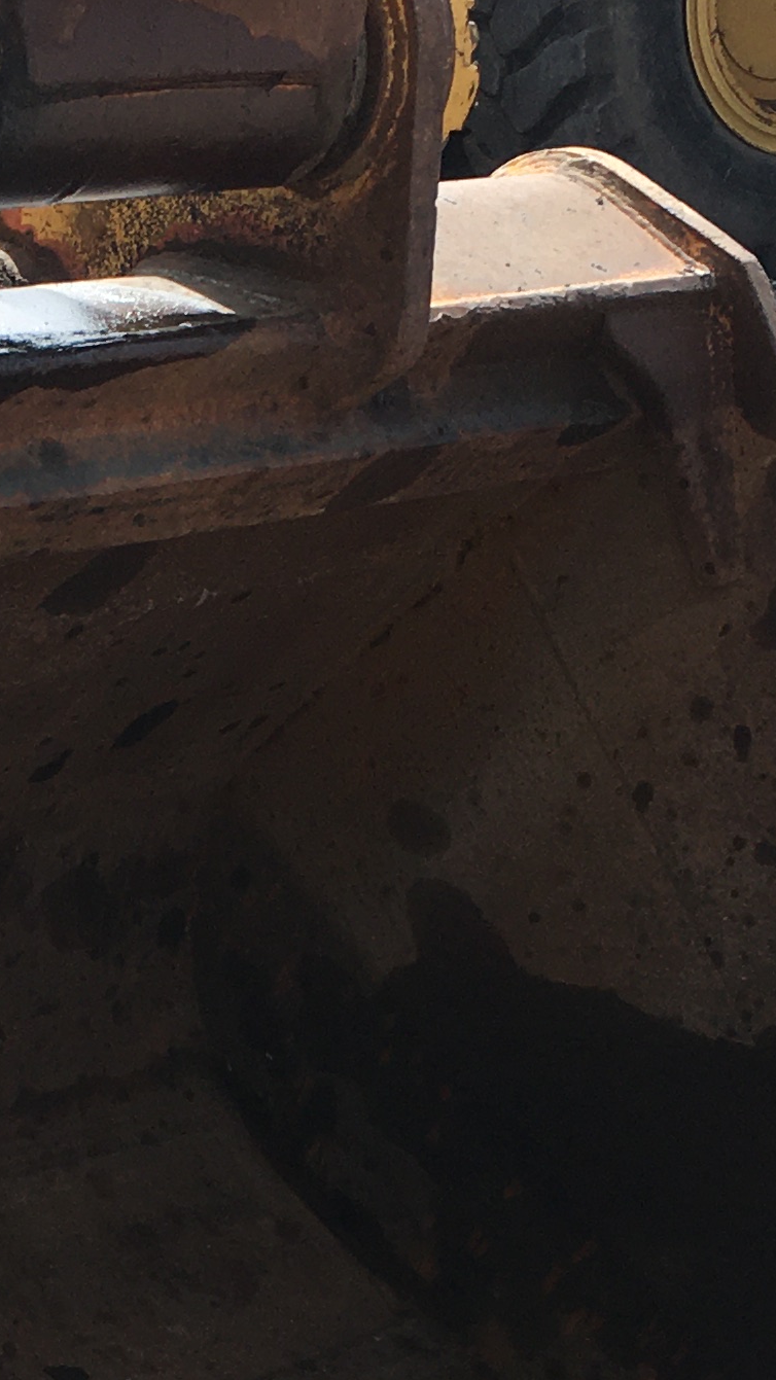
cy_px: 1242
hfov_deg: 12.6
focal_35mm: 95
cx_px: 92
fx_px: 3476
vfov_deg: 21.9
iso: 25
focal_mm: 4.15
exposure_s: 1/712
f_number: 2.2
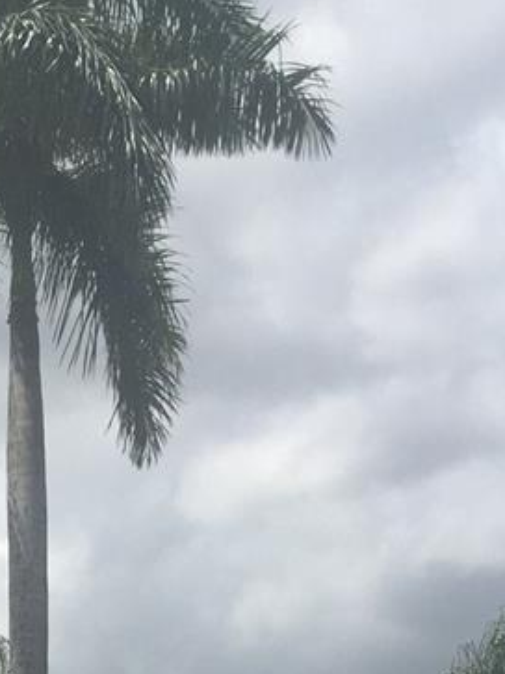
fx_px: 1868
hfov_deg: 14.9
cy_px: 1023
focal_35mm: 96
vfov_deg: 18.1
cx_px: -80
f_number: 2.2
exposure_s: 1/3597
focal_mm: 4.15
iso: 32
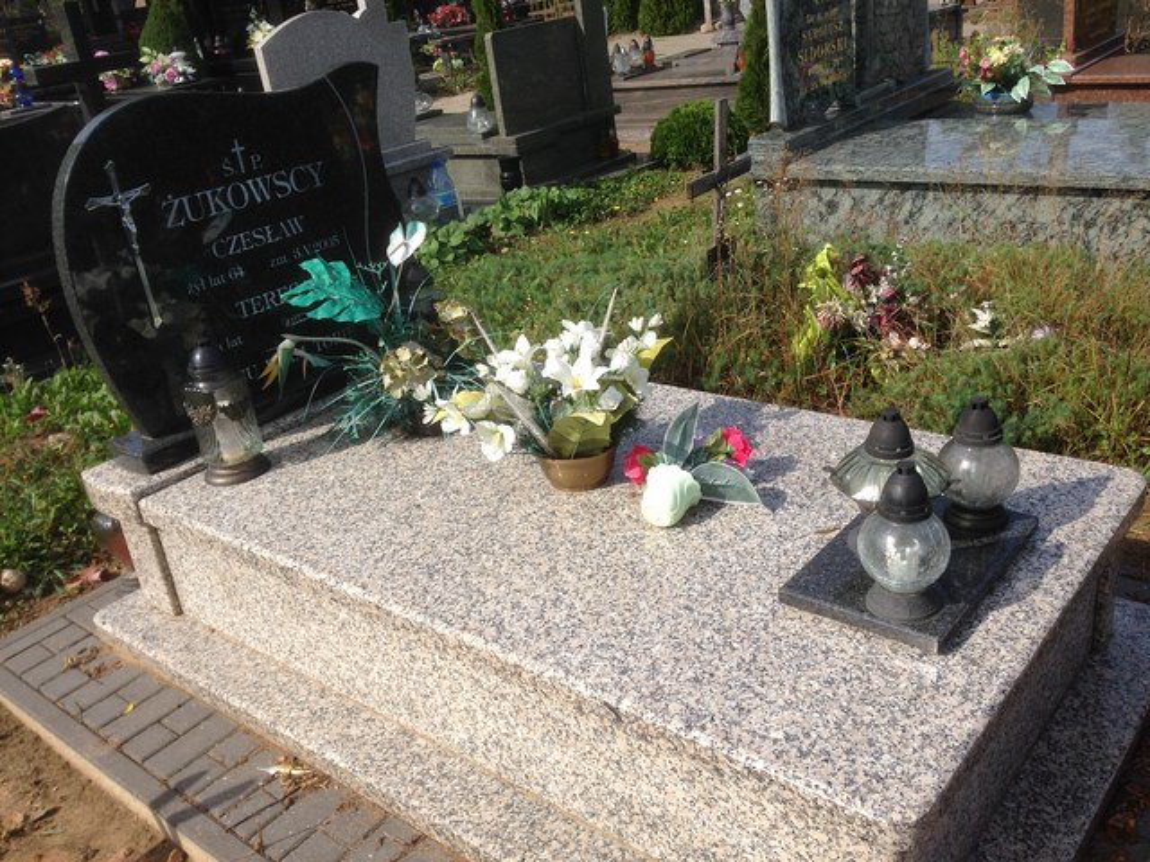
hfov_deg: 55.4
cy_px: 431
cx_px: 575
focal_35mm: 33
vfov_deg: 42.9
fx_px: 1096
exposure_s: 1/1550
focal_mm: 4.12
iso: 50
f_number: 2.4
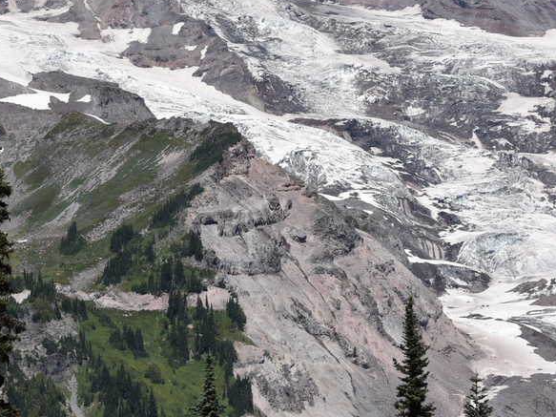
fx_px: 2104
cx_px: 230
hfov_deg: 15.0
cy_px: 76
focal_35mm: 131
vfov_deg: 11.3
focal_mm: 62
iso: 100
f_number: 9
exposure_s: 1/320
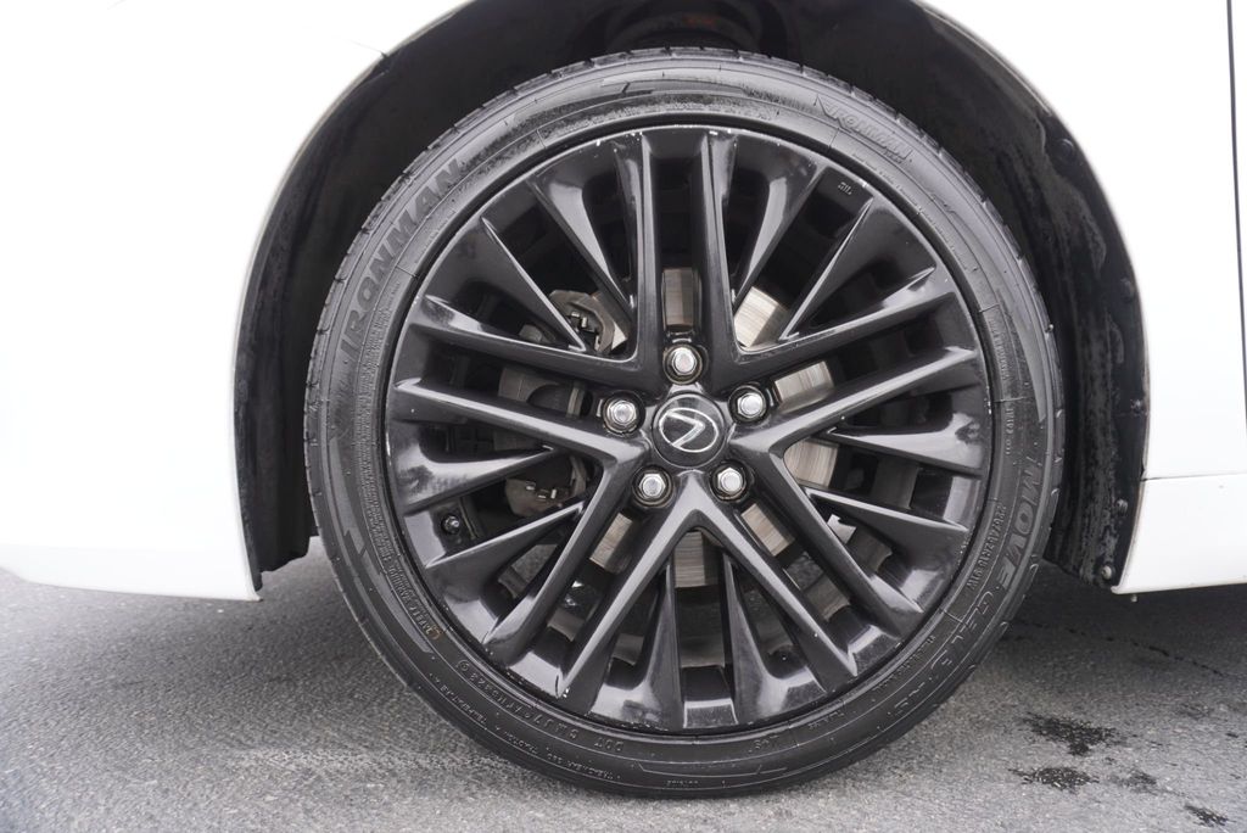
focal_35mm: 24
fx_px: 832
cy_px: 416
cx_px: 624
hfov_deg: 73.7
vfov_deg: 53.2
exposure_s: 1/80
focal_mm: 16
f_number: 4.5
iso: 100
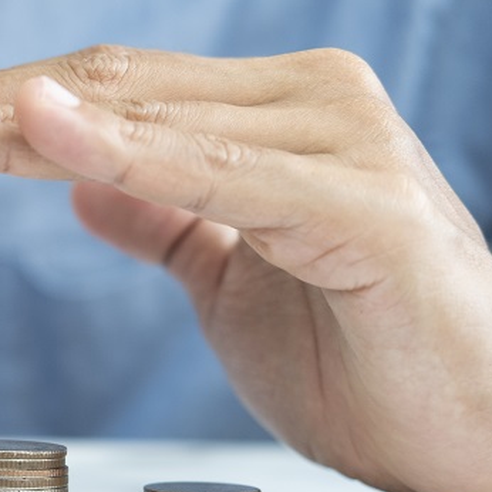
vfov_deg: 13.4
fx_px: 2090
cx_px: -199
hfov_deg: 12.9
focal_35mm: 130
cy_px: 323
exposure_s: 1/60
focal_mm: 35
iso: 400
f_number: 2.5
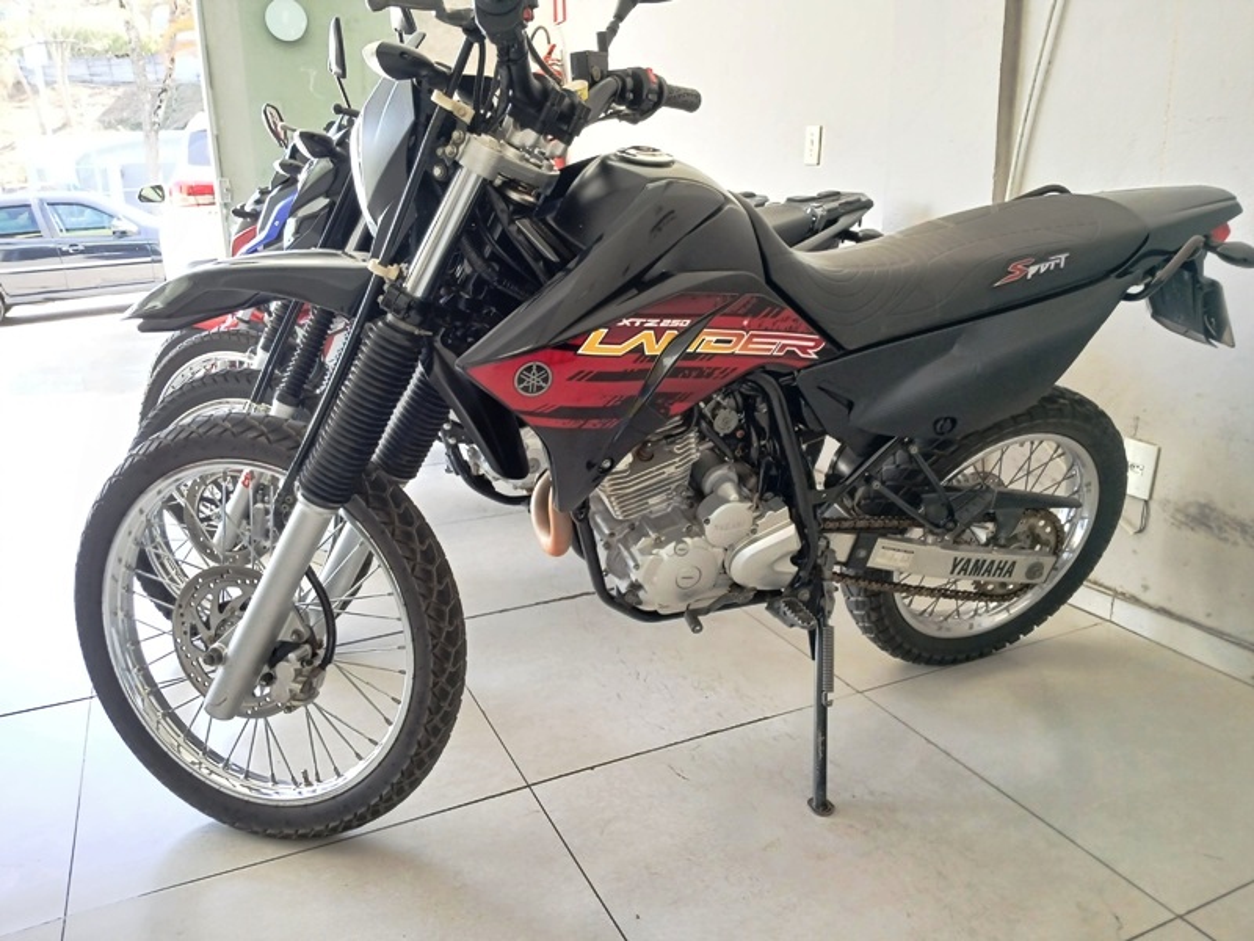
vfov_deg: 53.1
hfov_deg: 67.3
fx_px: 942
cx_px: 627
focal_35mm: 26
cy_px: 470
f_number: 1.8
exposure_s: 1/30
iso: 250
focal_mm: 3.98
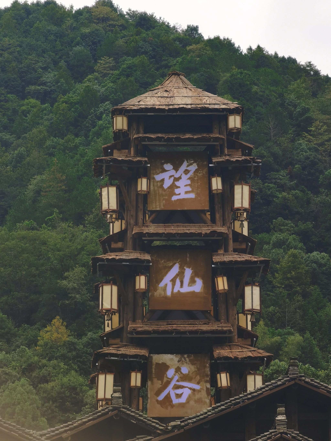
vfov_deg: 15.2
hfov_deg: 11.4
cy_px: 220
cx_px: 166
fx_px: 1658
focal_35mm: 130
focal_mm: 14.46
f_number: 3.4
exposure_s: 1/120
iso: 50
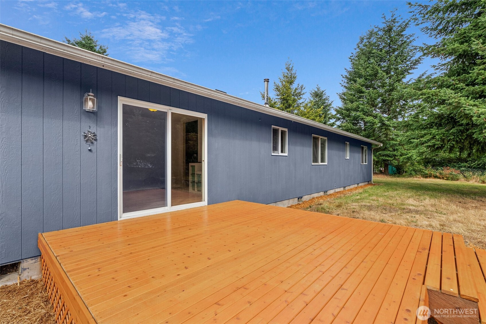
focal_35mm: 16
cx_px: 243
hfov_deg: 96.7
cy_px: 162
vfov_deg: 73.8
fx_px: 216
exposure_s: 1/160
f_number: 9
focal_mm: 16
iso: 500
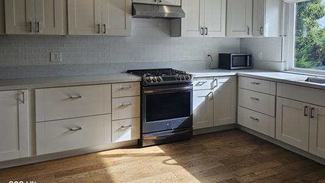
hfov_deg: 64.3
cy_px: 61
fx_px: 259
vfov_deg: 38.5
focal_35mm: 30
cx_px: 156
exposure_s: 1/120
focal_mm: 6.3
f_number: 1.7
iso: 16
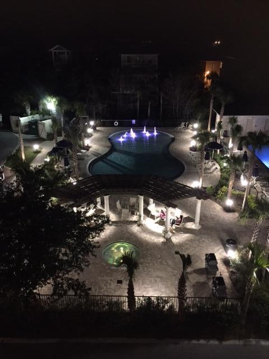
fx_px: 300
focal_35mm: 29
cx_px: 134
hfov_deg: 48.2
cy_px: 180
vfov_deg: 61.7
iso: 320
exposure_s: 1/15
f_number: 2.2
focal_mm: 4.15
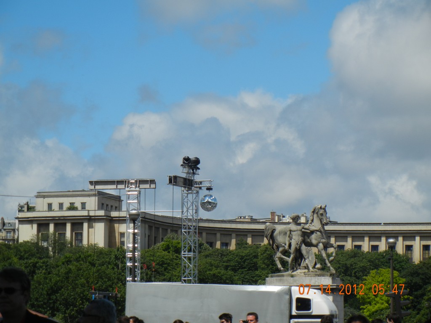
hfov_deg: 13.0
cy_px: 162
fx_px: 1893
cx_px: 216
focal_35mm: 152
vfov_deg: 9.8
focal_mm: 27.4
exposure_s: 1/451
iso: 160
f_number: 9.2
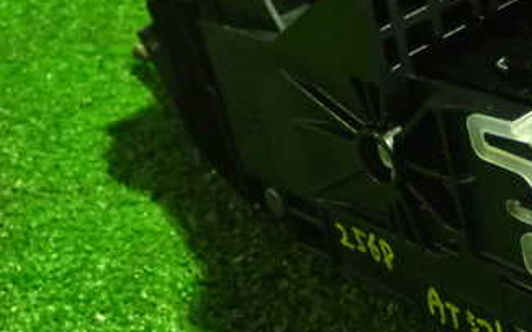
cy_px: 96
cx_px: 465
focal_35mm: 86
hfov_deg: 23.5
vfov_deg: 15.1
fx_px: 1247
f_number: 2.9
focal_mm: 7.84
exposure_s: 1/20
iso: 1600
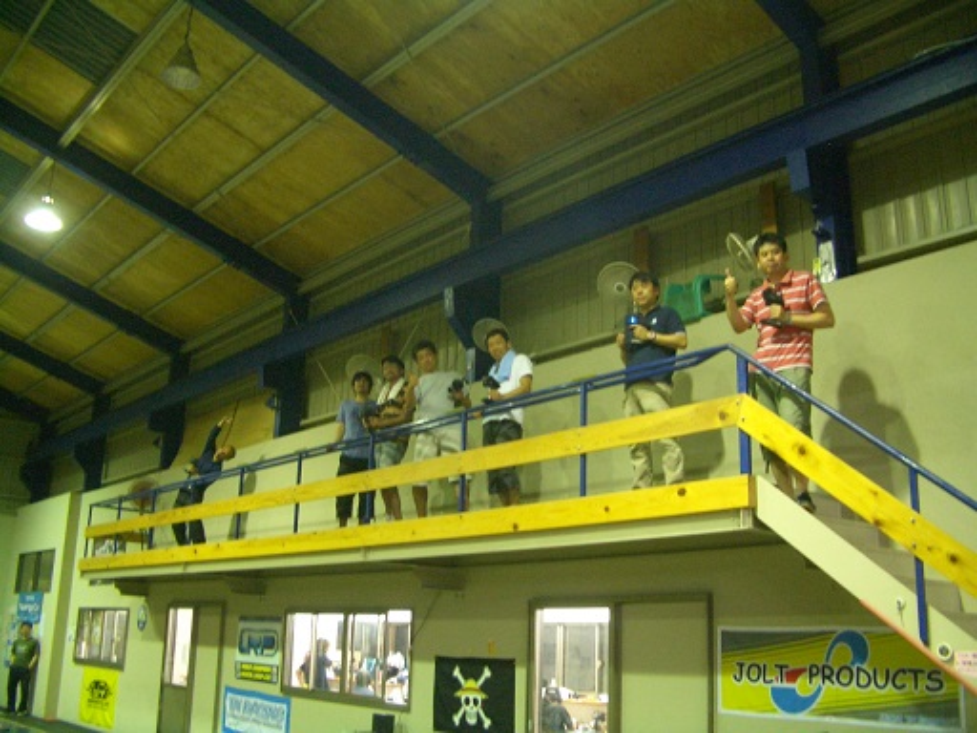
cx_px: 488
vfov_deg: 40.7
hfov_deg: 52.6
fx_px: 988
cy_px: 366
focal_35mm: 35
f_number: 2.6
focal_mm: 5.8
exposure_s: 1/8
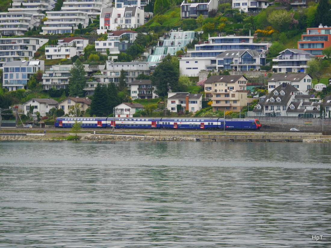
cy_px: 124
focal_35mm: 216
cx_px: 166
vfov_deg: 6.9
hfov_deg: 9.2
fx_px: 2065
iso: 160
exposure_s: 1/400
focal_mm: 108
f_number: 4.5
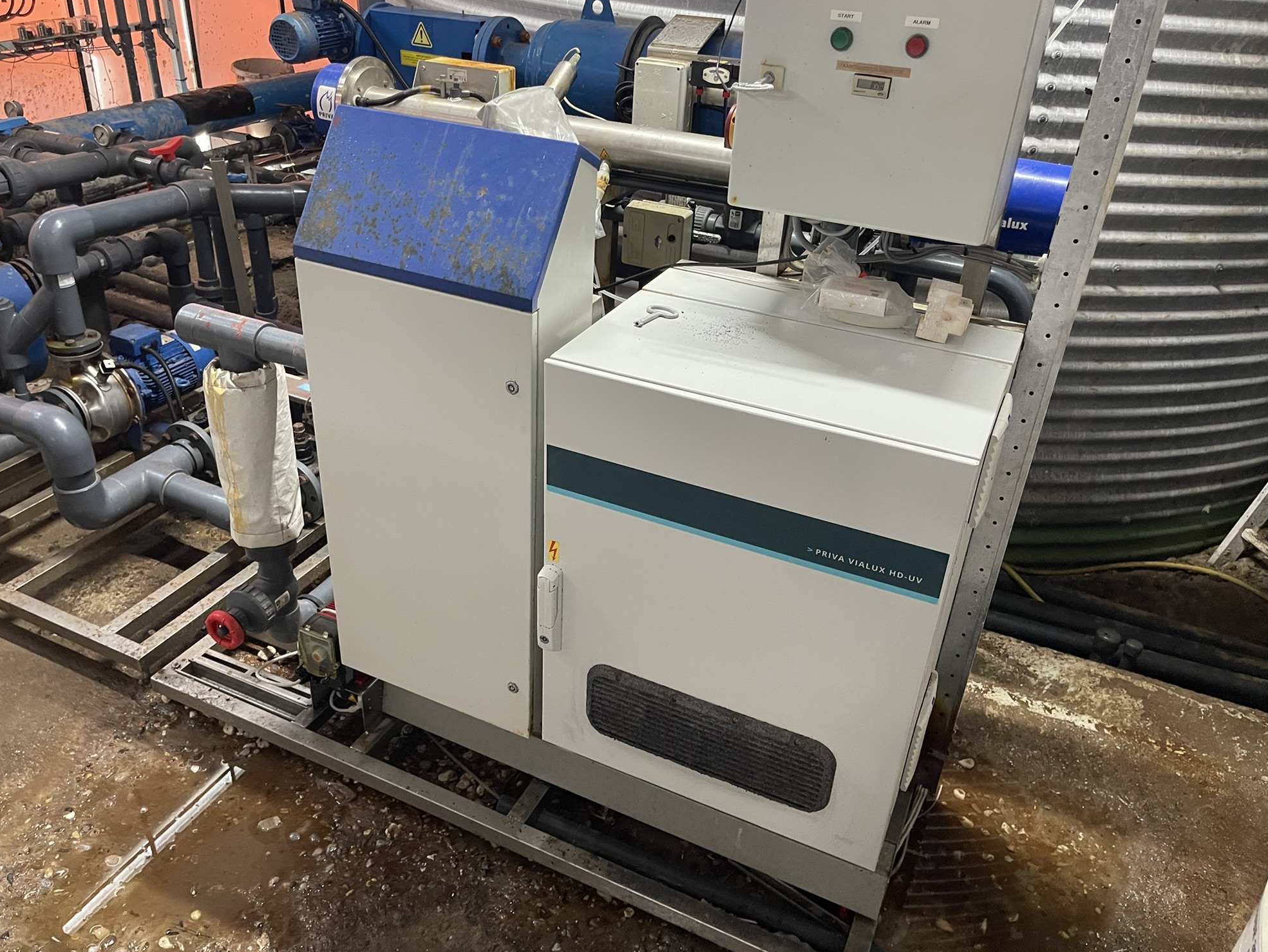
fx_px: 952
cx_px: 612
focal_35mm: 26
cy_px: 461
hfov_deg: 67.3
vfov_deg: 53.1
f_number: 1.6
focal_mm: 5.1
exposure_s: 1/60
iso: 400
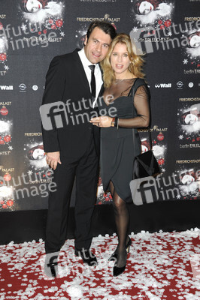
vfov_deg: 35.7
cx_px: 100
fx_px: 467
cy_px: 150
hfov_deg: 24.2
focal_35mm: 56
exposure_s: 1/250
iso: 500
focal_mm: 56
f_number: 8
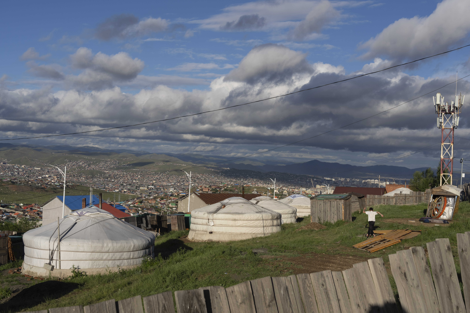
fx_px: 587
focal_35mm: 45
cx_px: 235
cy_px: 156
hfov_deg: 43.6
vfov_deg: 29.9
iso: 250
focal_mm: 45
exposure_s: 1/800
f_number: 9
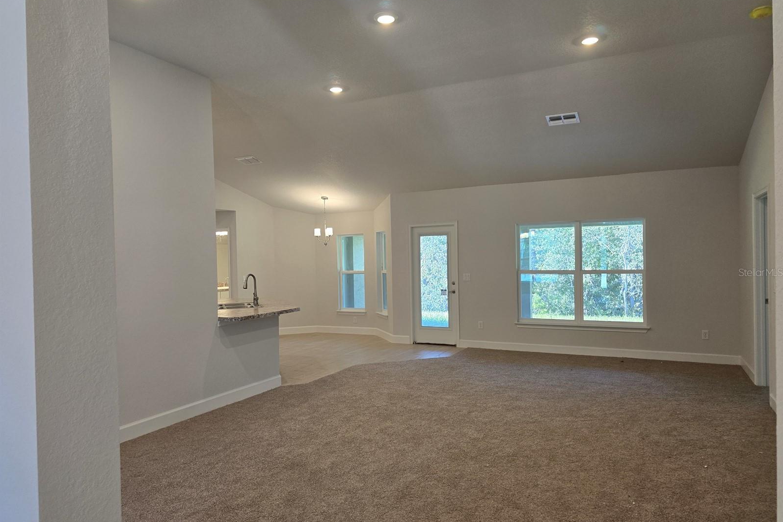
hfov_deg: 73.7
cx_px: 392
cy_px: 272
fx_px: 522
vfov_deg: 53.1
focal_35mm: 24
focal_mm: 6.3
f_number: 1.7
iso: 100
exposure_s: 1/120
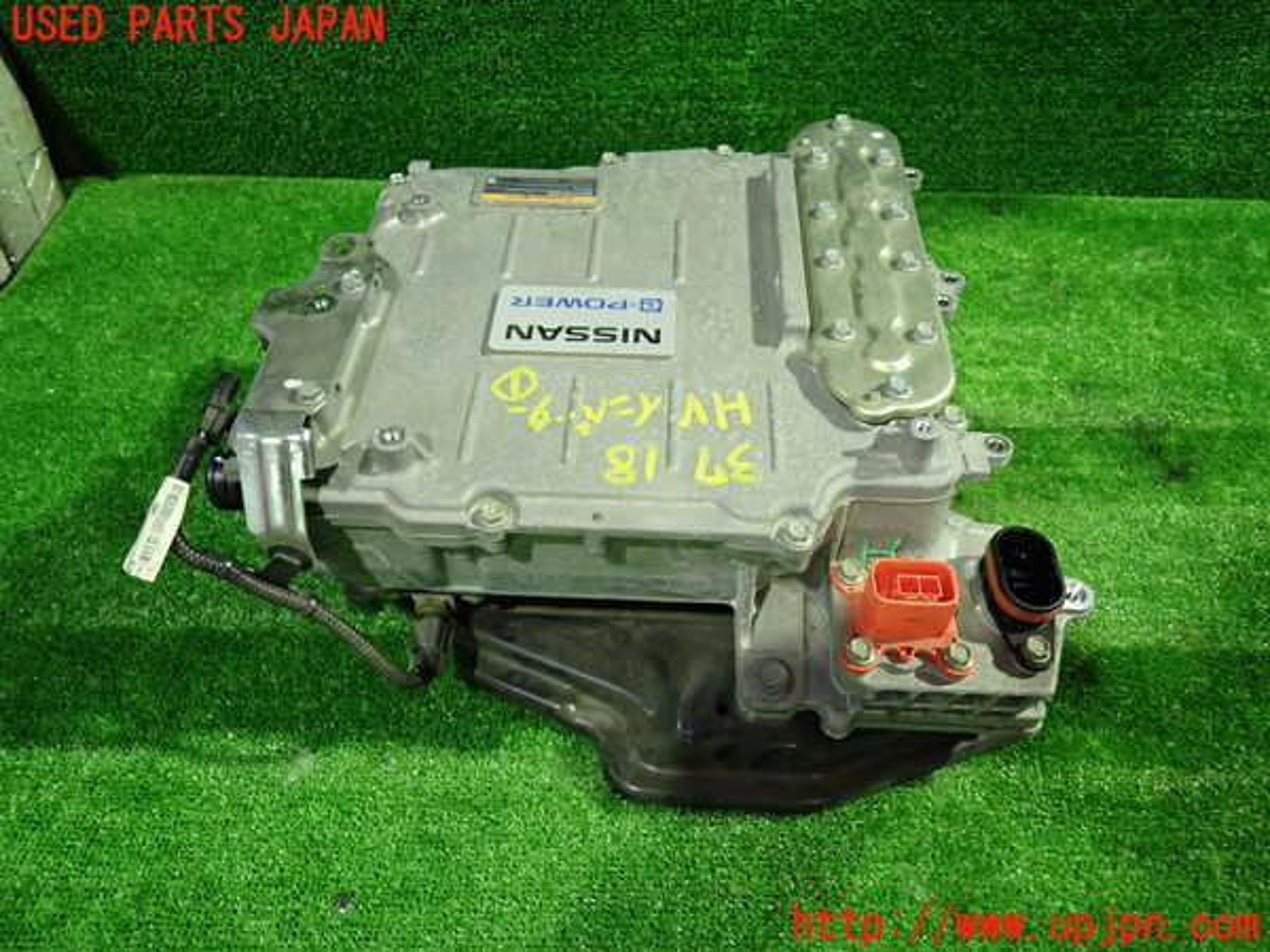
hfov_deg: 69.4
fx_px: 917
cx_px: 635
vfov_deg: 54.9
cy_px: 476
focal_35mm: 25
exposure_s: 1/30
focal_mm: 4.5
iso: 500
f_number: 2
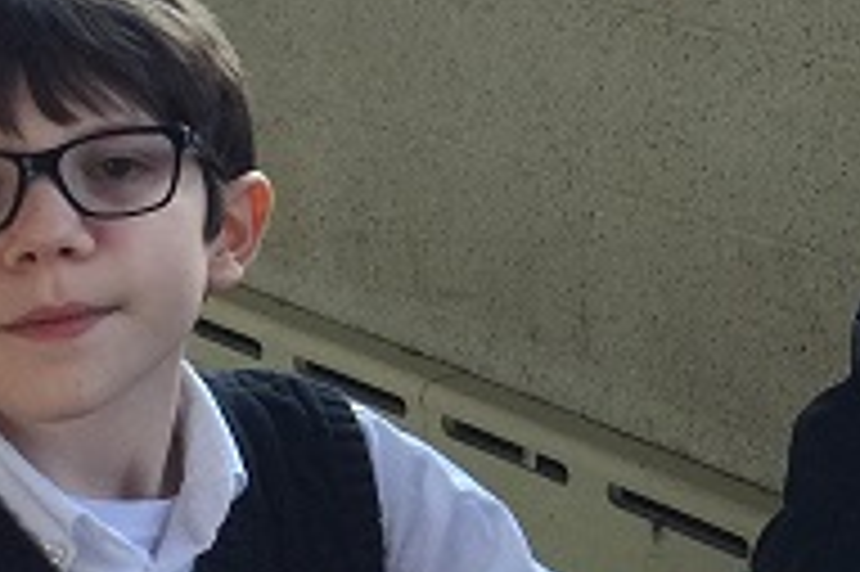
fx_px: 3079
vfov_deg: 10.5
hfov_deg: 15.2
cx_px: 1081
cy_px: -18
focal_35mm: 129
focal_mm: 4.15
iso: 40
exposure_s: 1/30
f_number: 2.2
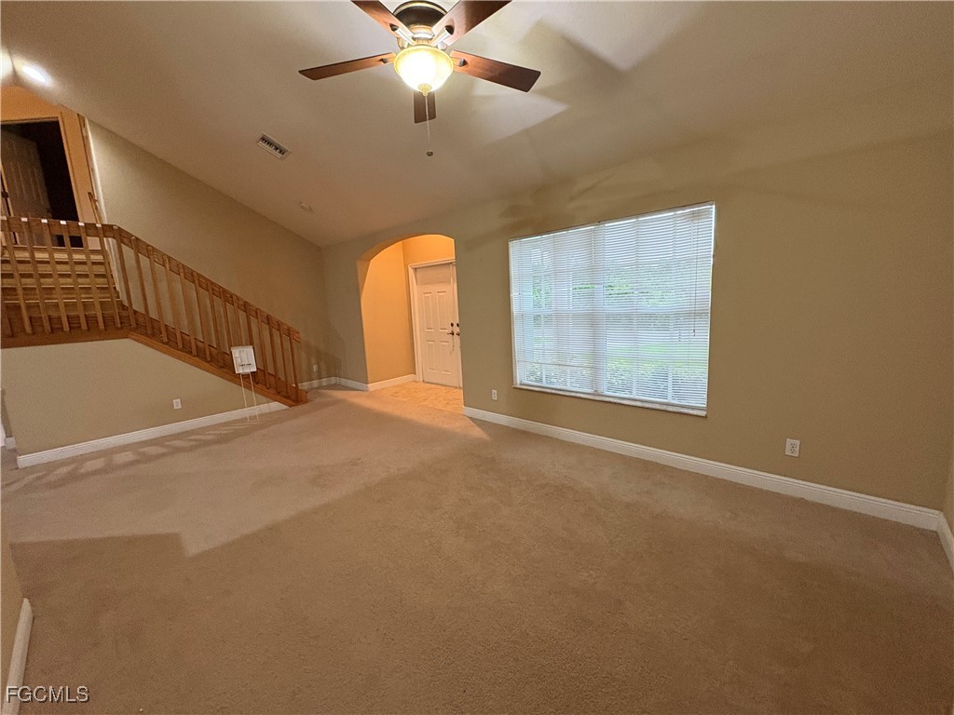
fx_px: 386
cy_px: 358
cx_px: 477
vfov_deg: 85.7
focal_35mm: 14
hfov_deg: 102.1
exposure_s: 1/60
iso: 400
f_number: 2.2
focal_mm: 2.22
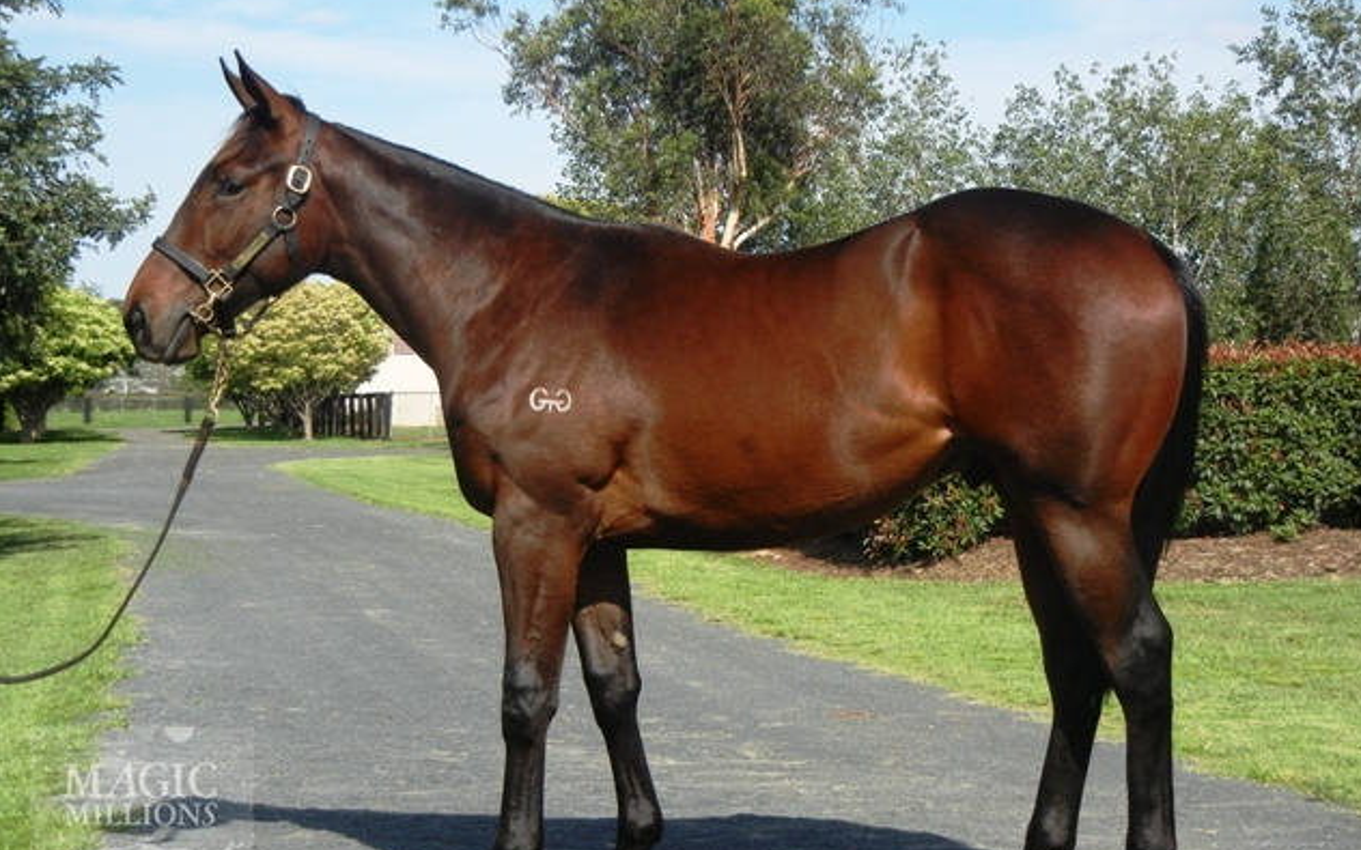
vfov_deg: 17.9
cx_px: 685
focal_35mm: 73
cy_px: 450
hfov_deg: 28.2
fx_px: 2708
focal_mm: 12.2
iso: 160
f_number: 8.2
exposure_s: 1/236
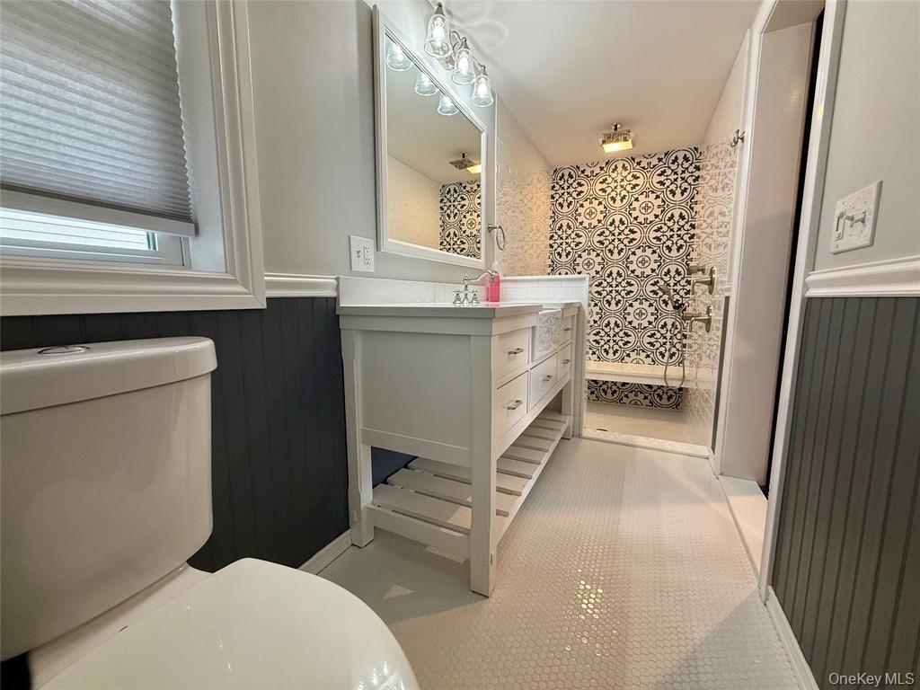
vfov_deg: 85.7
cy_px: 345
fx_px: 372
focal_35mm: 14
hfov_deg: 102.1
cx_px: 460
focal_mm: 2.22
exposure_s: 1/120
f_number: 2.2
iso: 320
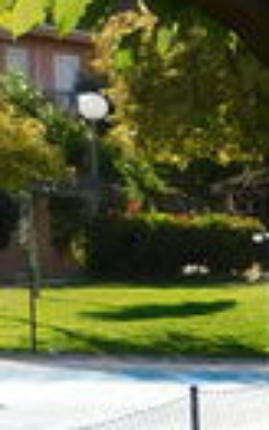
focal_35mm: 190
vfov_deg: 11.0
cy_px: 377
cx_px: 1256
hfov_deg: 5.5
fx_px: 2226
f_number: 3
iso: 125
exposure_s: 1/800
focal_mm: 4
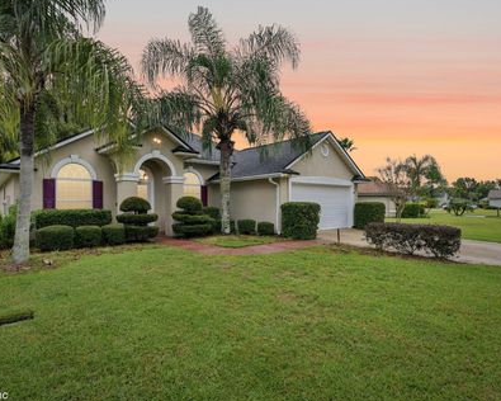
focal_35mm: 20
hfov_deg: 81.1
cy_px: 202
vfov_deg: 69.2
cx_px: 216
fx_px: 291
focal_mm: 16.5
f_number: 8
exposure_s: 1/125
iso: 100
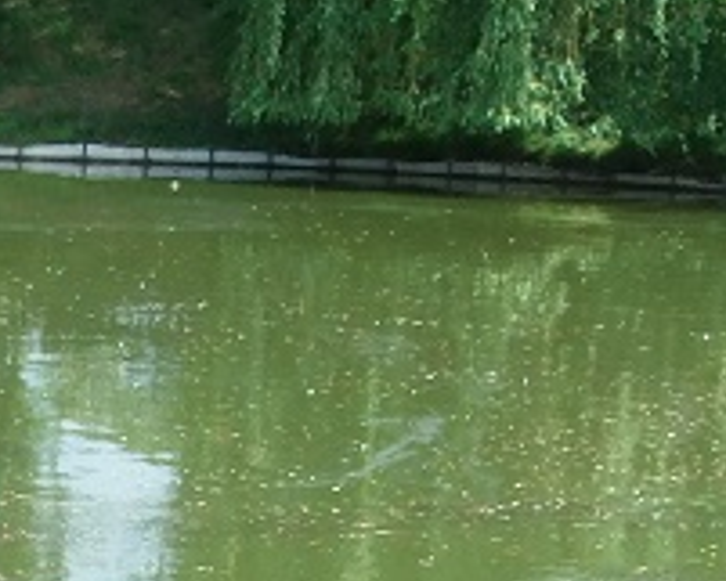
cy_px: 1144
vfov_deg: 8.6
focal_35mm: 171
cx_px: -231
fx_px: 3676
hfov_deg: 11.0
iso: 100
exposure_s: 1/400
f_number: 3.6
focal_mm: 7.2
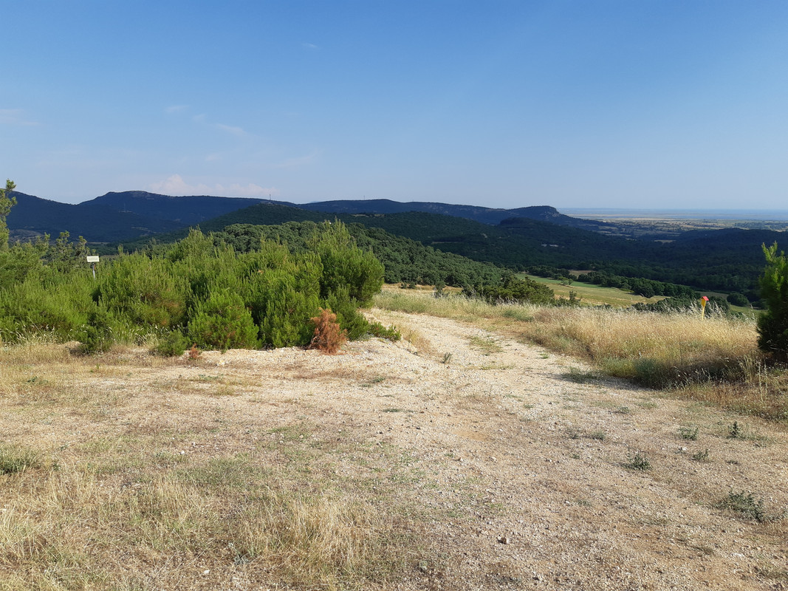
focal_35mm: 26
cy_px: 296
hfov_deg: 67.3
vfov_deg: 53.1
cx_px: 394
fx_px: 592
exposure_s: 1/1980
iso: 40
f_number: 1.7
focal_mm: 3.93
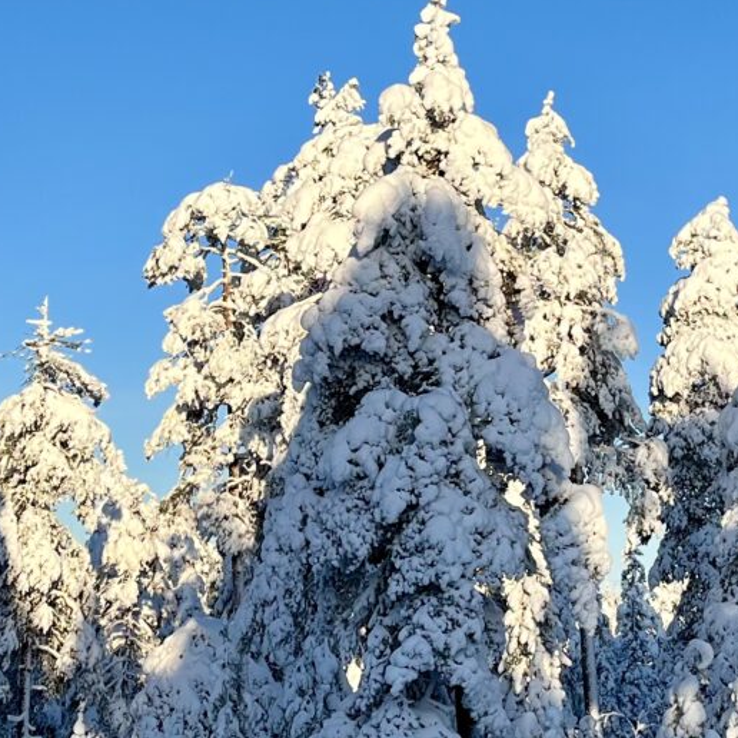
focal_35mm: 89
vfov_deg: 19.5
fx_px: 2147
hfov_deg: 19.5
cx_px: 358
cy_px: 256
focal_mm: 5.1
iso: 50
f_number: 1.6
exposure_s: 1/3135
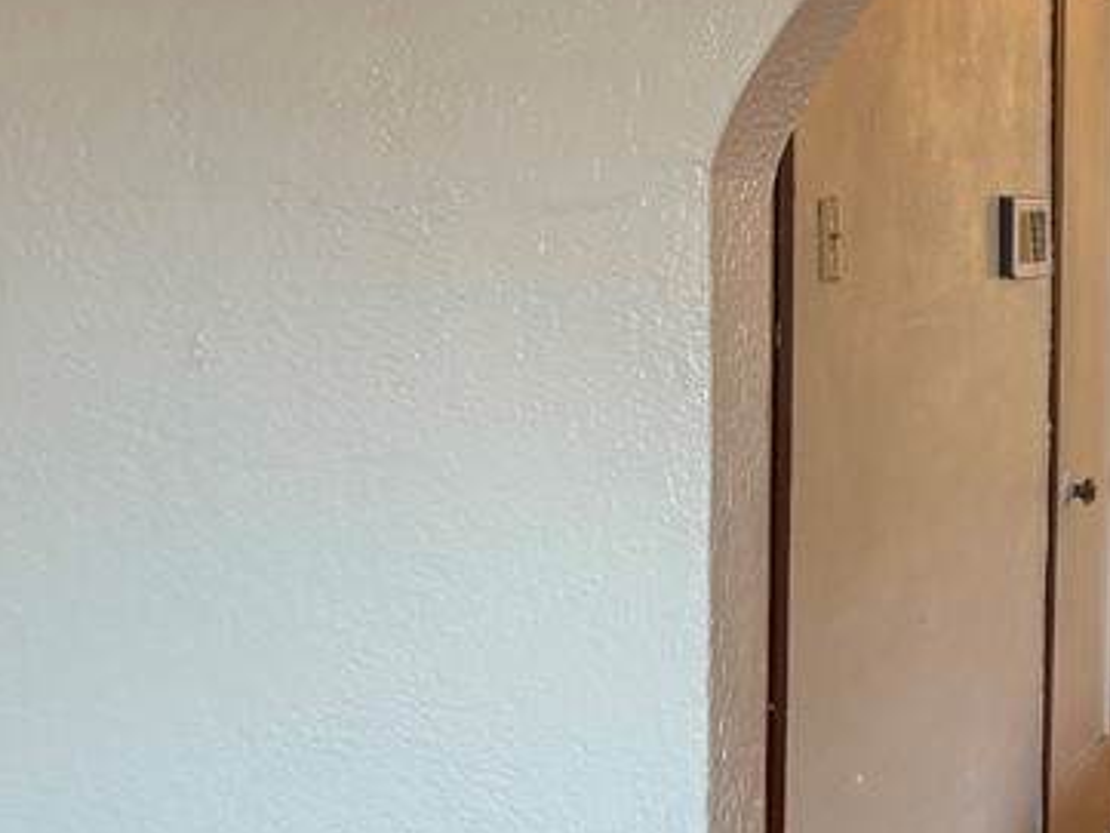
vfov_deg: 21.6
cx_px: 1547
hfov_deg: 24.0
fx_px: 2181
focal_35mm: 68
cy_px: 403
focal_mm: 6.76
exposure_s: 1/60
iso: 160
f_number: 1.78
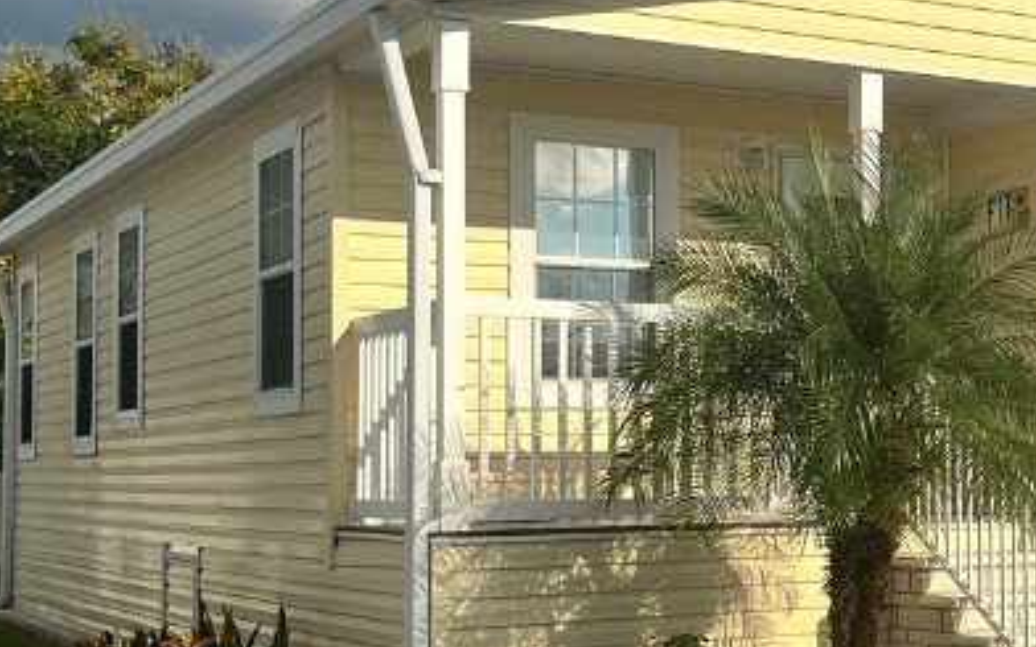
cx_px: 994
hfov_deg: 27.2
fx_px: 2033
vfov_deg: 18.1
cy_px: 338
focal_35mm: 72
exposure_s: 1/8403
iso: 50
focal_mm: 5.1
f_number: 1.6
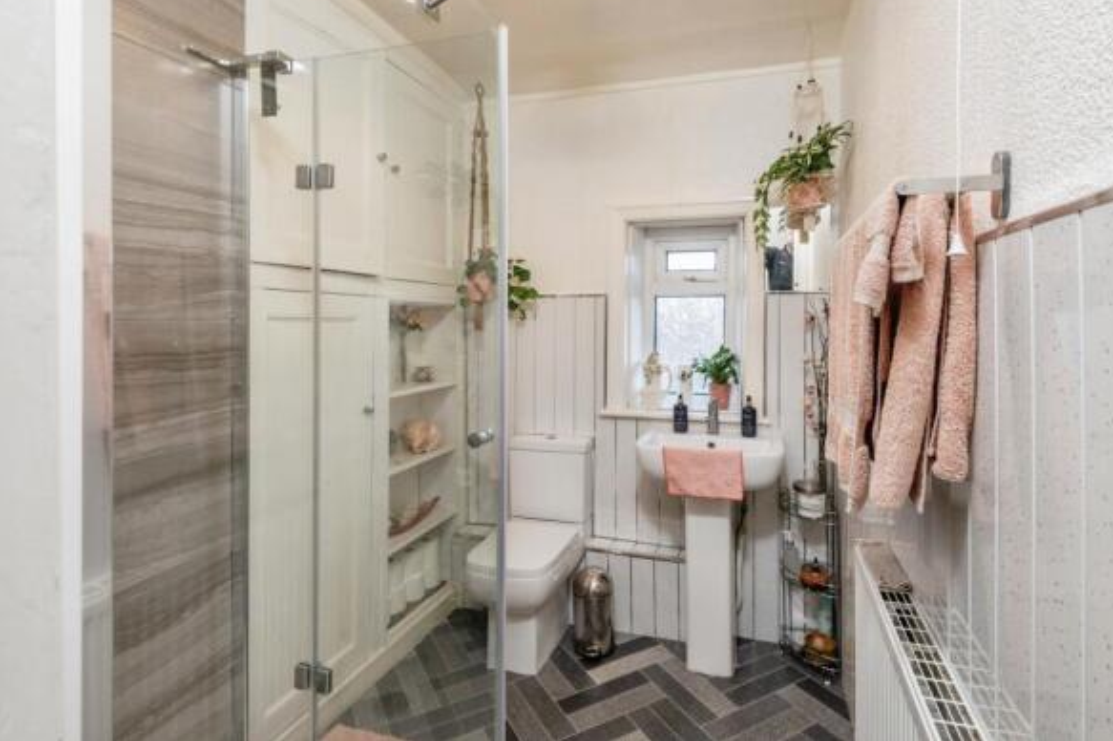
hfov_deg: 89.9
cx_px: 590
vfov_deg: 67.1
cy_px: 326
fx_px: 556
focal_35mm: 18
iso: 500
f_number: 8
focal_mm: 16
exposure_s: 1/100
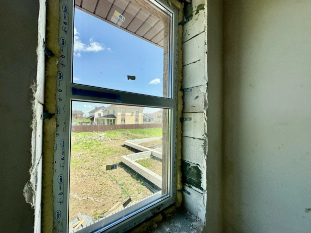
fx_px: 126
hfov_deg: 102.1
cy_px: 116
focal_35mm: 14
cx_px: 156
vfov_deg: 85.7
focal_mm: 2.22
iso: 40
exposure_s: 1/631
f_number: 2.2
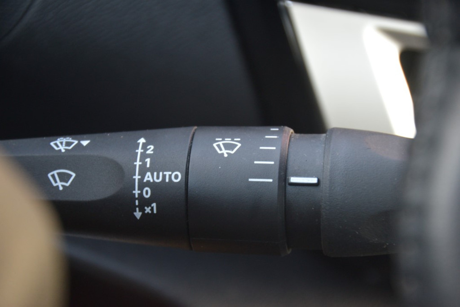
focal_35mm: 195
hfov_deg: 10.5
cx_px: 230
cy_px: 154
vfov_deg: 7.0
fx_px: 2492
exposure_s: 1/60
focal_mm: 130
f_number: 6
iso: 800
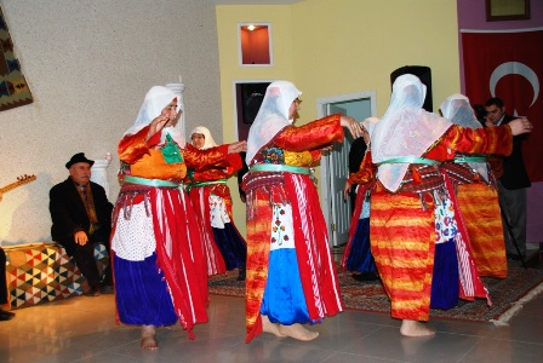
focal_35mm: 38
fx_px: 566
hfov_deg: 51.2
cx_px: 272
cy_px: 182
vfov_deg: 35.6
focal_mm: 25
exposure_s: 1/60
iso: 200
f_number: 4
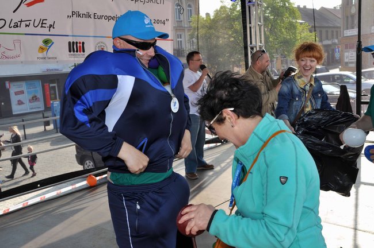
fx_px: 389
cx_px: 187
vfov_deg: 35.4
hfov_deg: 51.3
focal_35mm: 38
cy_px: 124
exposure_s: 1/160
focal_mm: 25
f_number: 10
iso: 250
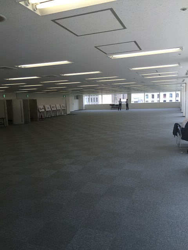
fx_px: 210
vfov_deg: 61.7
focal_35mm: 29
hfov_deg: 48.2
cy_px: 125
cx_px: 94
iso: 32
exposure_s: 1/140
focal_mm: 4.15
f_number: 2.2
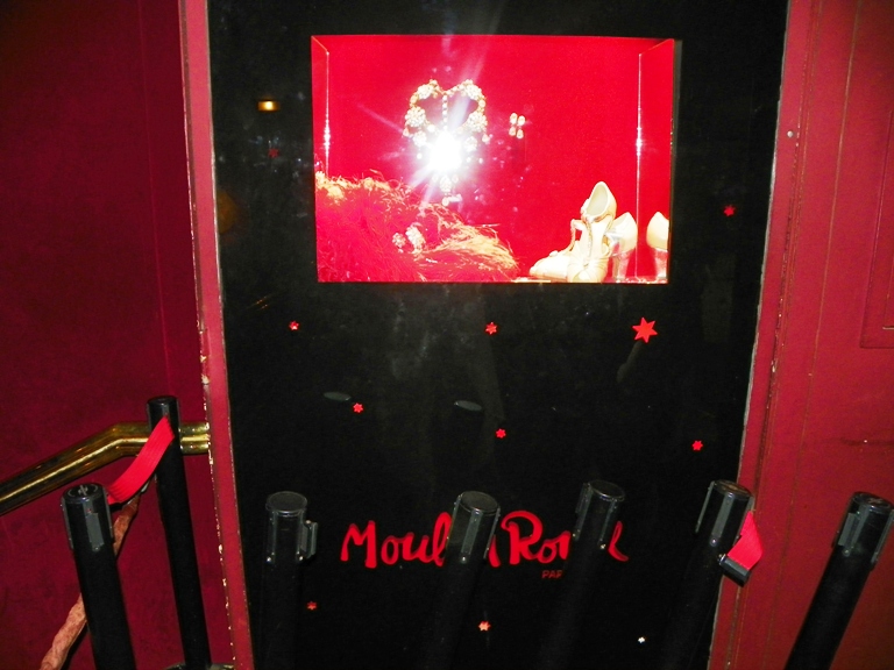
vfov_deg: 53.1
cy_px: 335
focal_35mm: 26
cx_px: 447
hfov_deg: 67.3
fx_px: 671
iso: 200
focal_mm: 4.6
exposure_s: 1/30
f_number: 2.8
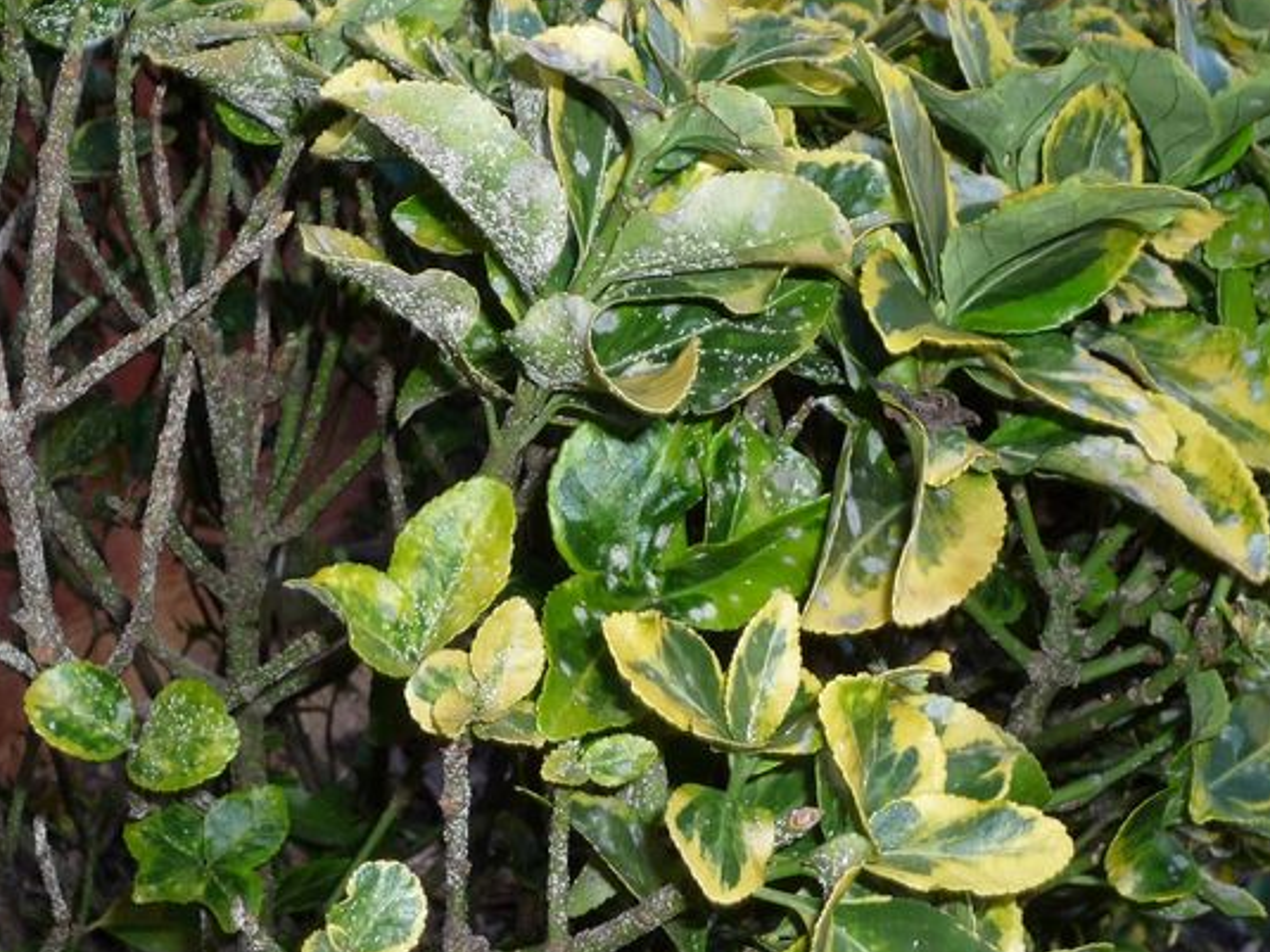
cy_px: 471
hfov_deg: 29.6
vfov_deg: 22.6
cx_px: 401
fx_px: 2384
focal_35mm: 65
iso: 100
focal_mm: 8.3
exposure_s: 1/40
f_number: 6.3
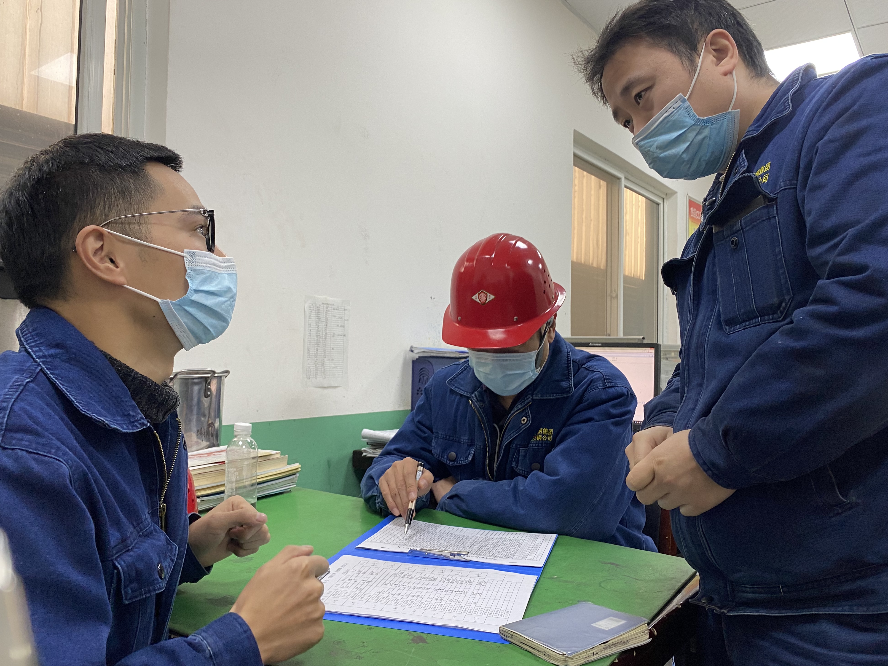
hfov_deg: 65.3
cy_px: 330
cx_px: 435
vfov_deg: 51.4
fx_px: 693
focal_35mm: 27
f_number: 1.8
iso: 80
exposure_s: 1/50
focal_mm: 4.25
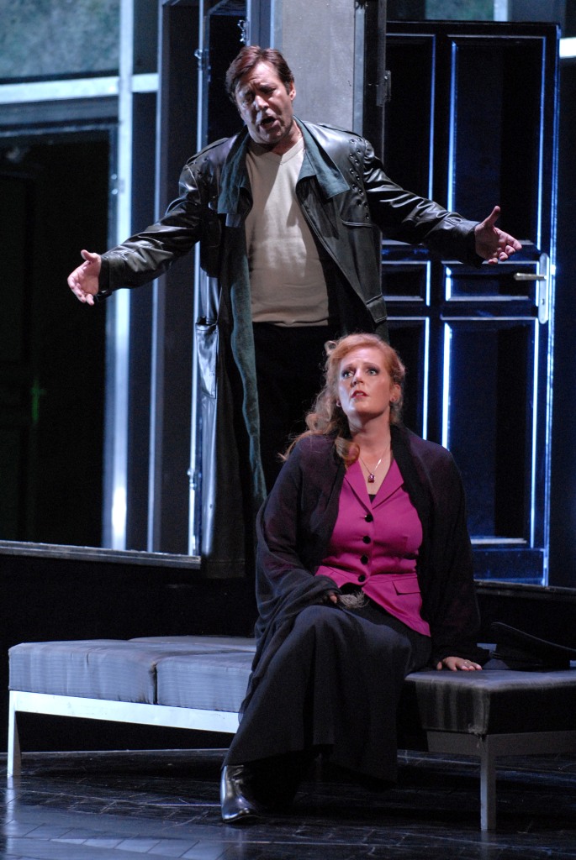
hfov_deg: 5.4
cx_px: 288
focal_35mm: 255
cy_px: 430
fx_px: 6105
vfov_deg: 8.1
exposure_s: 1/25
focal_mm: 170
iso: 1000
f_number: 2.8
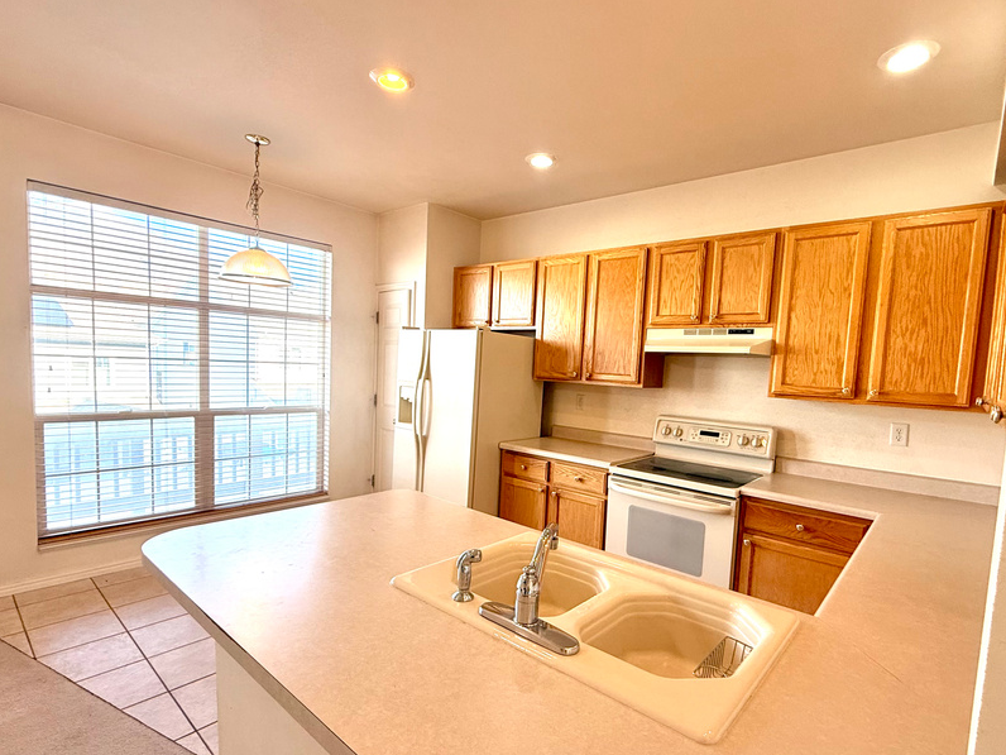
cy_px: 410
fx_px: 523
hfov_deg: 87.6
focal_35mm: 18
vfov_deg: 71.5
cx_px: 540
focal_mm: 2.22
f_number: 2.2
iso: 100
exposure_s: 1/120
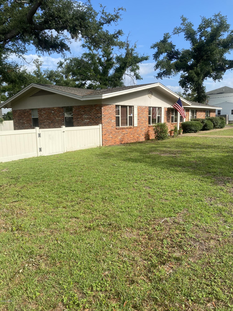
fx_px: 233
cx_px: 116
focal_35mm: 26
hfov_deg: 53.1
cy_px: 156
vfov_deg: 67.3
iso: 32
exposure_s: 1/2183
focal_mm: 4.25
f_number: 1.8
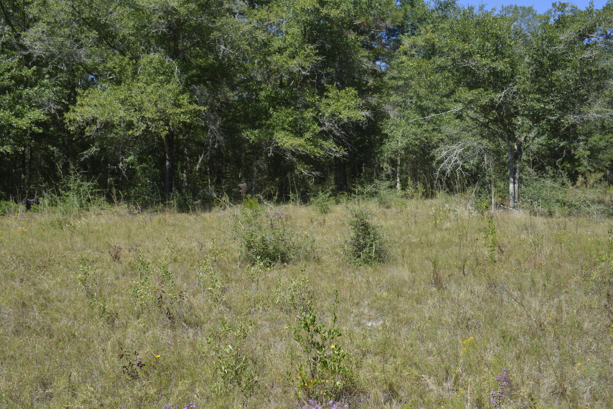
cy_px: 204
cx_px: 306
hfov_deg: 53.1
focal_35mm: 36
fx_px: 613
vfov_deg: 36.9
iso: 140
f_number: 8
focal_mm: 24
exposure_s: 1/250
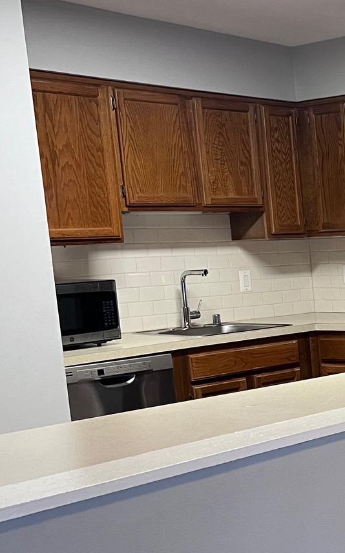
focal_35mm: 66
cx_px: 532
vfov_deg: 30.7
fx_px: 993
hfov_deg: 17.5
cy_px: 390
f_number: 1.5
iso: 160
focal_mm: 5.7
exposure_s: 1/60
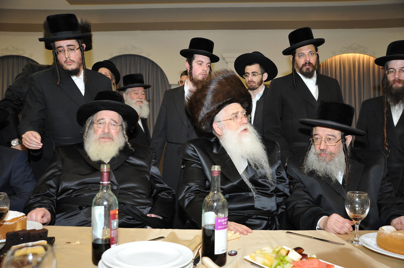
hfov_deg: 62.0
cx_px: 202
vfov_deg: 43.5
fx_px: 336
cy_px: 134
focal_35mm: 30
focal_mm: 30
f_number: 4
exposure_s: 1/125
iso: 1600
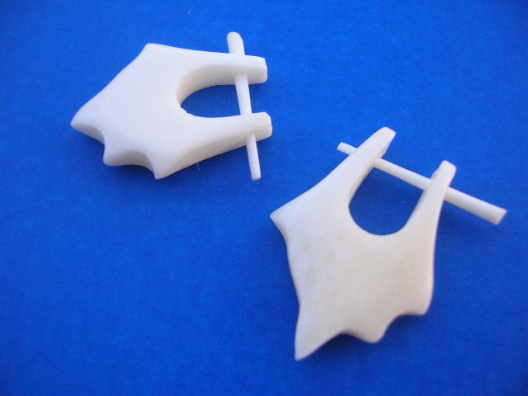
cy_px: 198
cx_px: 264
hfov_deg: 52.6
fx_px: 534
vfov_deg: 40.7
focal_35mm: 35
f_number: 2.8
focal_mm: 5.8
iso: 50
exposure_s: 1/38
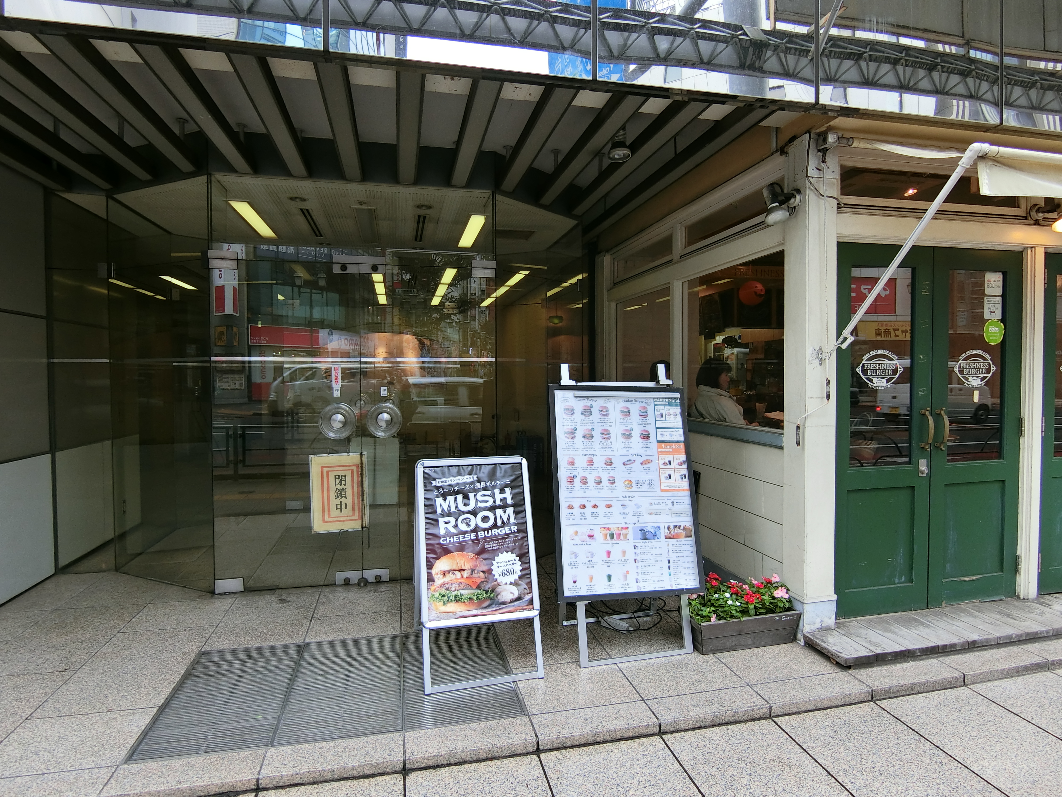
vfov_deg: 68.7
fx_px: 583
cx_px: 531
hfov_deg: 84.7
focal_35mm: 19
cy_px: 398
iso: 80
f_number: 2.7
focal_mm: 4.06
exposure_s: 1/125
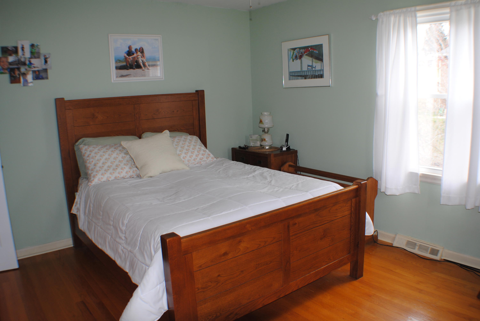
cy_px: 160
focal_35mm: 36
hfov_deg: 53.1
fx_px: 481
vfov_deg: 37.0
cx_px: 240
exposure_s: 1/60
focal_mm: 24
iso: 200
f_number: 4
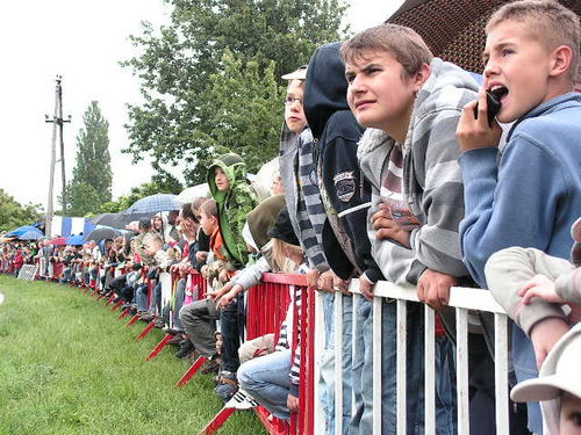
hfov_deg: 31.7
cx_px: 290
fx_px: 1024
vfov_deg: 24.0
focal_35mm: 61
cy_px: 218
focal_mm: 10.2
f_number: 3.3
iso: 64
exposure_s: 1/60
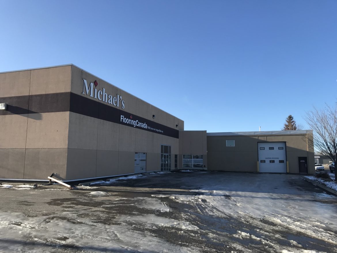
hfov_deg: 63.4
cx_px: 168
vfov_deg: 49.8
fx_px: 273
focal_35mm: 28
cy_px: 126
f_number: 1.8
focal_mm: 3.99
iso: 20
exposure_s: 1/1451
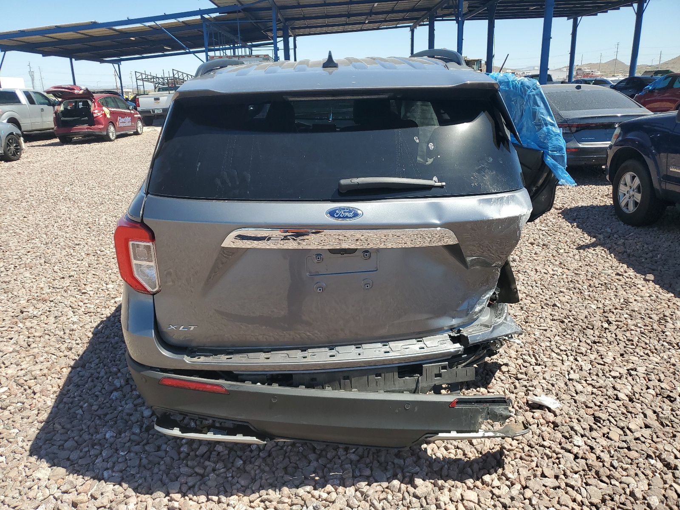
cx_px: 340
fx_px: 511
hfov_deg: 67.3
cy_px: 255
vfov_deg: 53.1
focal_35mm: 26
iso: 50
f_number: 1.5
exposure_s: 1/2000
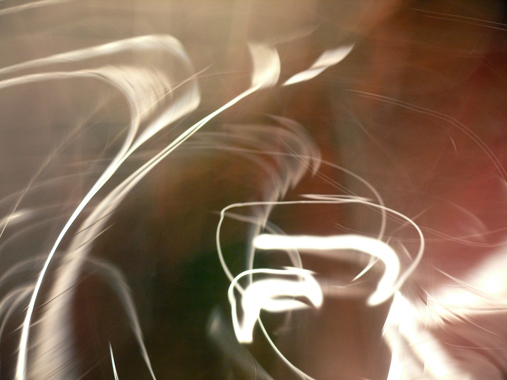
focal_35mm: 35
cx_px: 254
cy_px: 190
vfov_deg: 40.7
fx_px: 513
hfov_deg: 52.6
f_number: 3.6
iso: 200
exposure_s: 1/1.6
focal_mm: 7.4
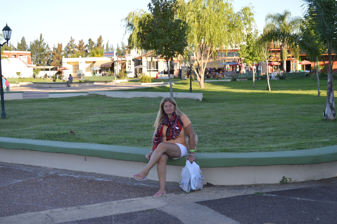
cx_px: 168
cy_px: 112
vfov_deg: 25.0
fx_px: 505
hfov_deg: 36.9
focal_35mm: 54
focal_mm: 36
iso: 100
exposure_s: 1/125
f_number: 5
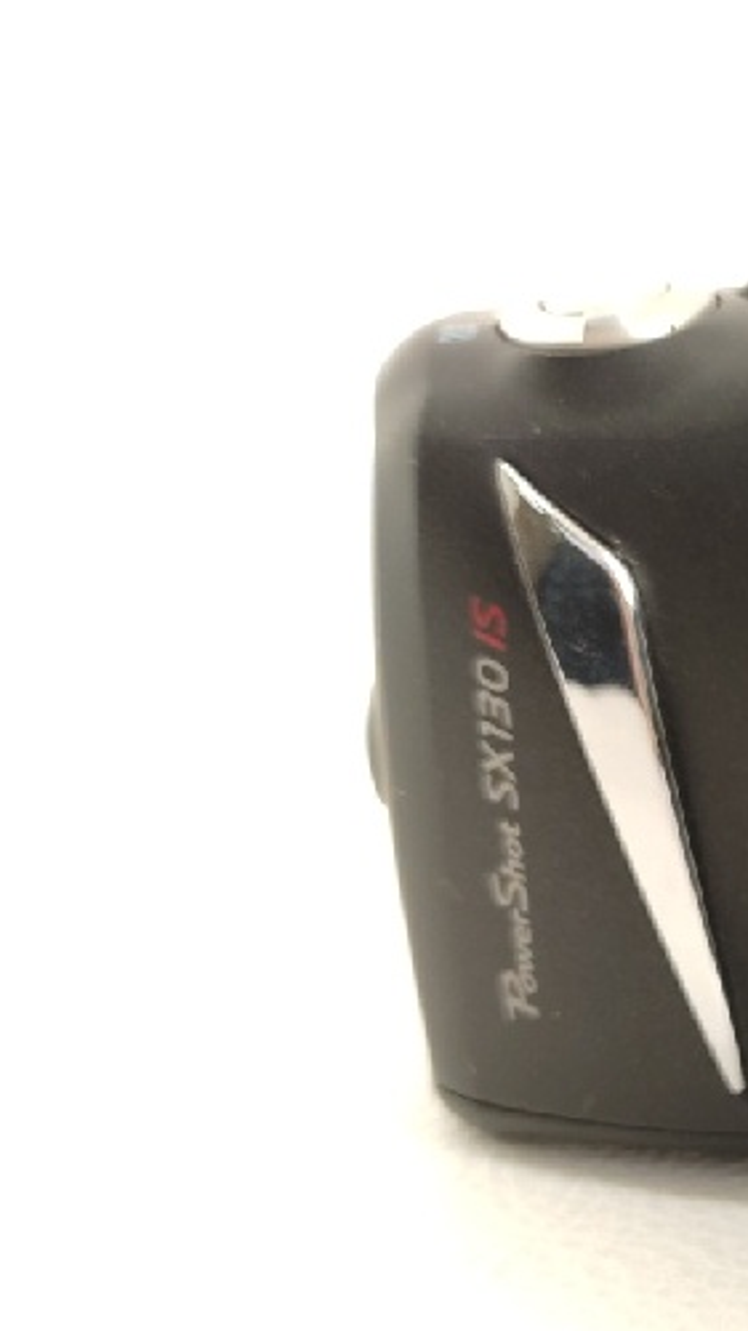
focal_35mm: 51
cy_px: 829
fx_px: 1799
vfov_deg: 40.3
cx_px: 1078
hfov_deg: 20.5
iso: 270
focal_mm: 4.74
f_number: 1.79
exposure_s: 1/90
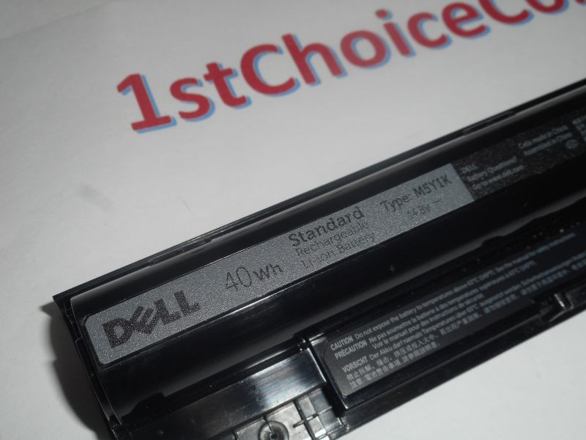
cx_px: 293
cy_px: 220
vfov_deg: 32.9
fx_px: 745
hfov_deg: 42.9
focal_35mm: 44
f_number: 13.3
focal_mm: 7.9
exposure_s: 1/30
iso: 80
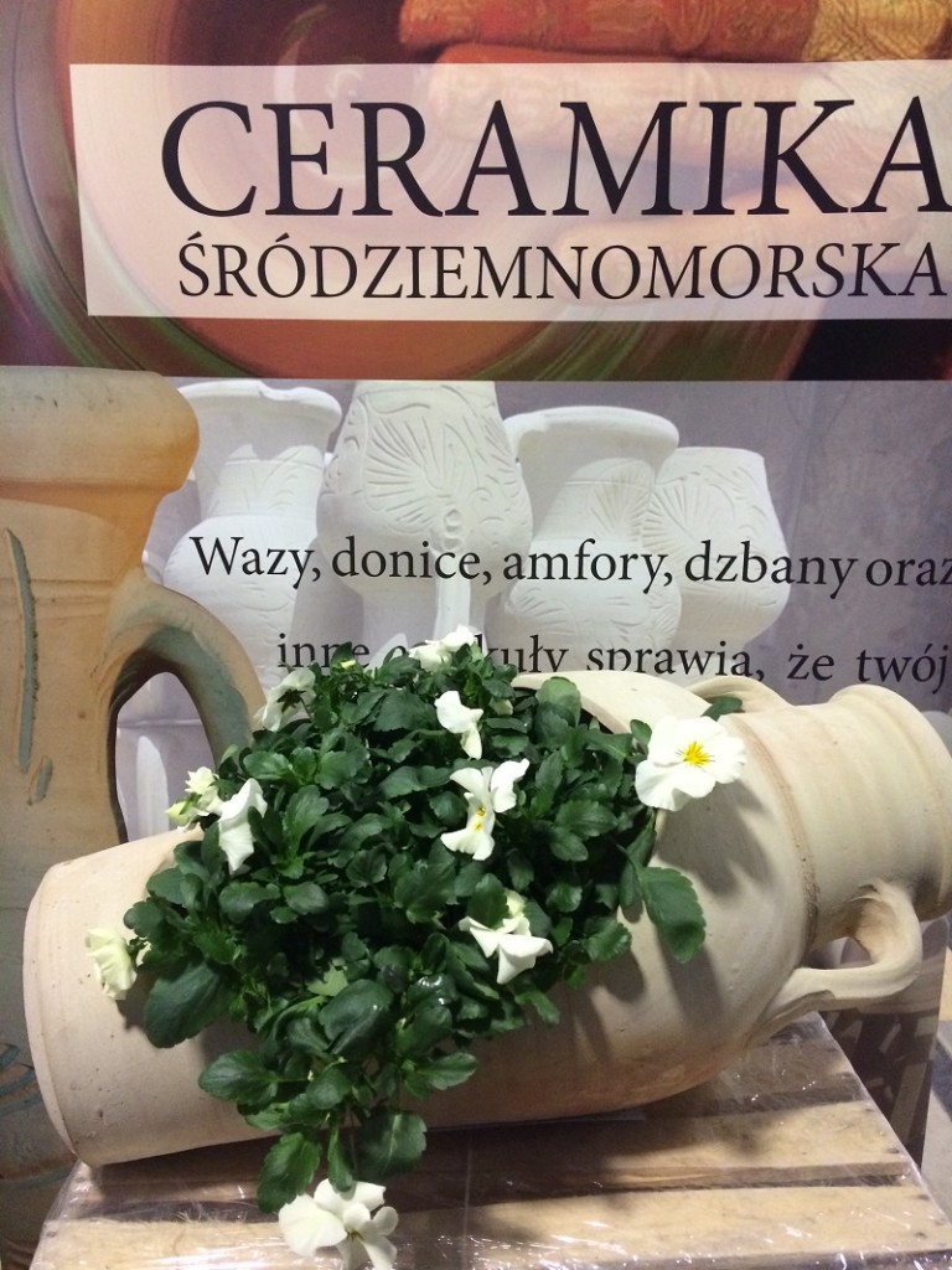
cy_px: 635
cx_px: 476
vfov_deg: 61.7
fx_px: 1063
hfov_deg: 48.2
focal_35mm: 29
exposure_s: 1/17
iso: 320
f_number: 2.2
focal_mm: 4.15
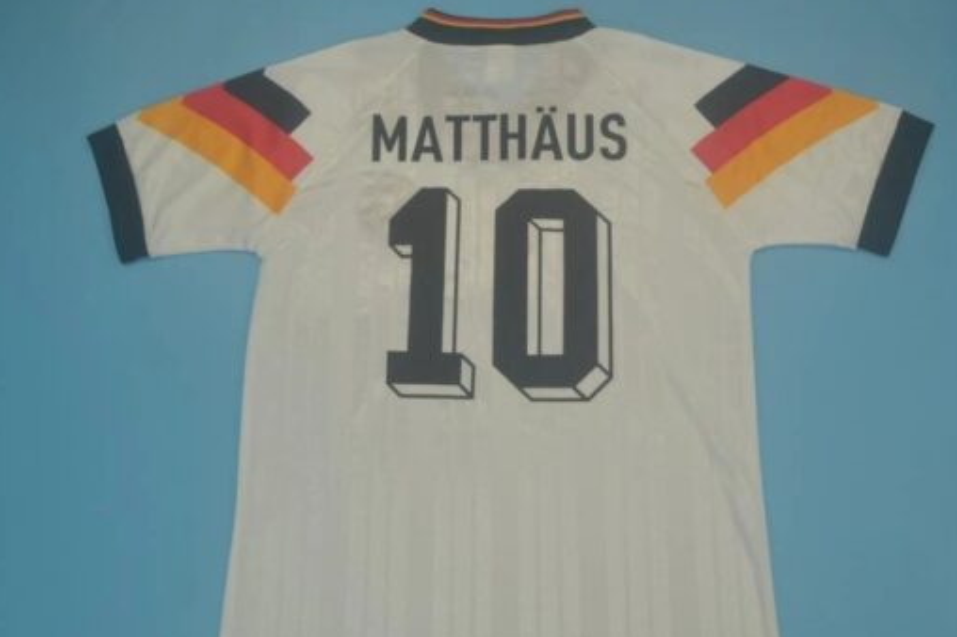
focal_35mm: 39
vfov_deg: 34.1
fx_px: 1036
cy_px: 360
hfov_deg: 49.6
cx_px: 495
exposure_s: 1/200
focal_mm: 22
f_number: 4
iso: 200
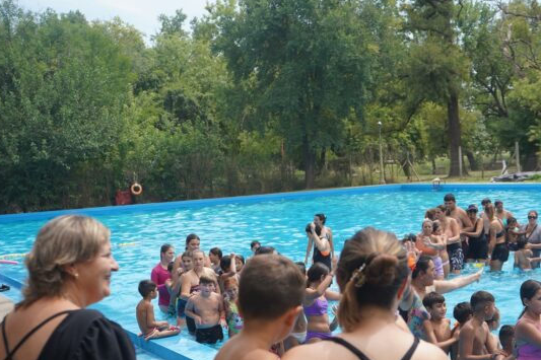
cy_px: 227
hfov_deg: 31.3
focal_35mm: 64
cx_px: 342
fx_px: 961
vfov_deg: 21.2
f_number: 5.6
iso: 100
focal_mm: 49
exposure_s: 1/250
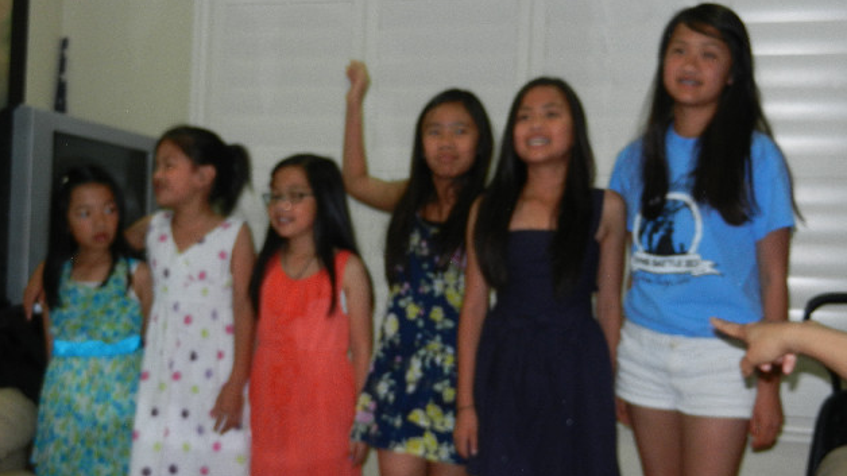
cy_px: 275
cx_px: 426
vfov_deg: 23.9
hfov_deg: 41.3
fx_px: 1123
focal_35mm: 50
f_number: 4.2
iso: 250
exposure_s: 1/30
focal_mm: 8.2
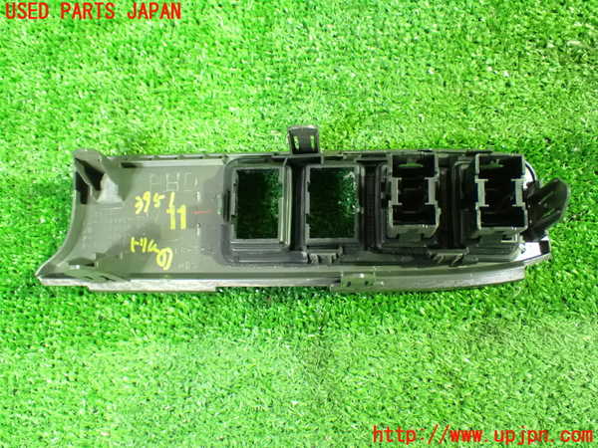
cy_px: 224
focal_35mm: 38
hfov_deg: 49.0
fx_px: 656
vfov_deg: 37.7
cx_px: 299
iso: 1600
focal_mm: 6.83
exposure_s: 1/25
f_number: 2.7
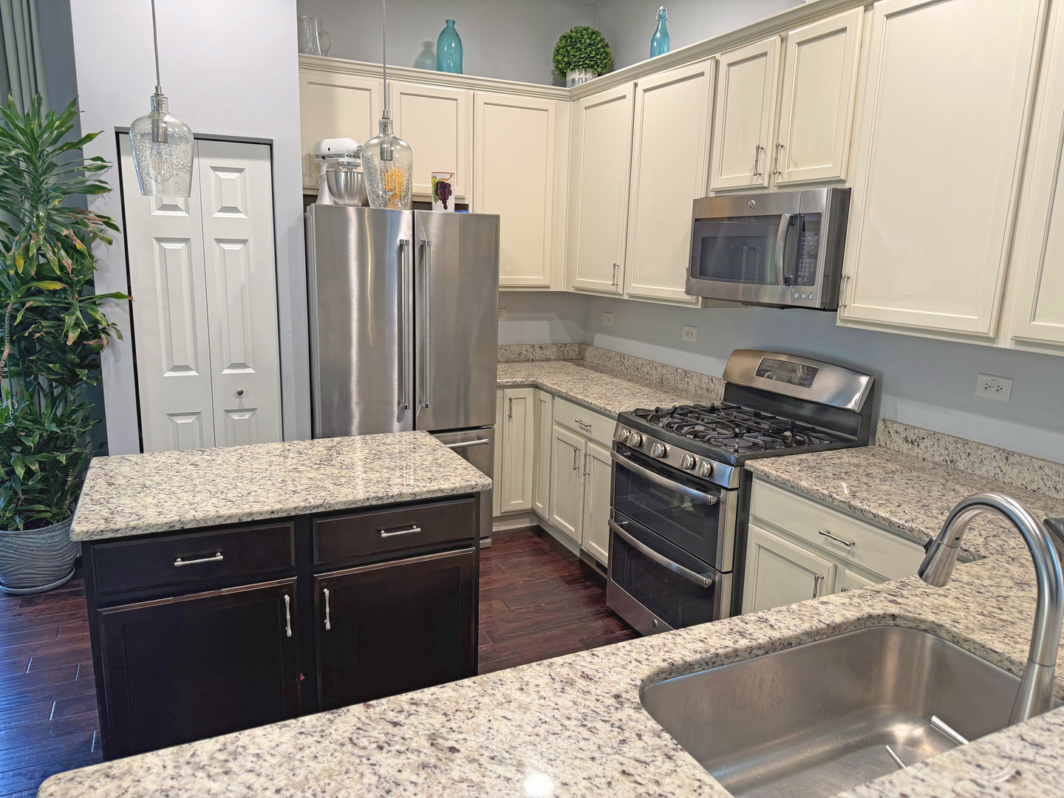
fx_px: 738
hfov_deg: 71.6
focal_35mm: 24
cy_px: 399
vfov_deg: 56.8
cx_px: 532
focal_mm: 6.76
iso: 100
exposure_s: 1/60
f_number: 1.78
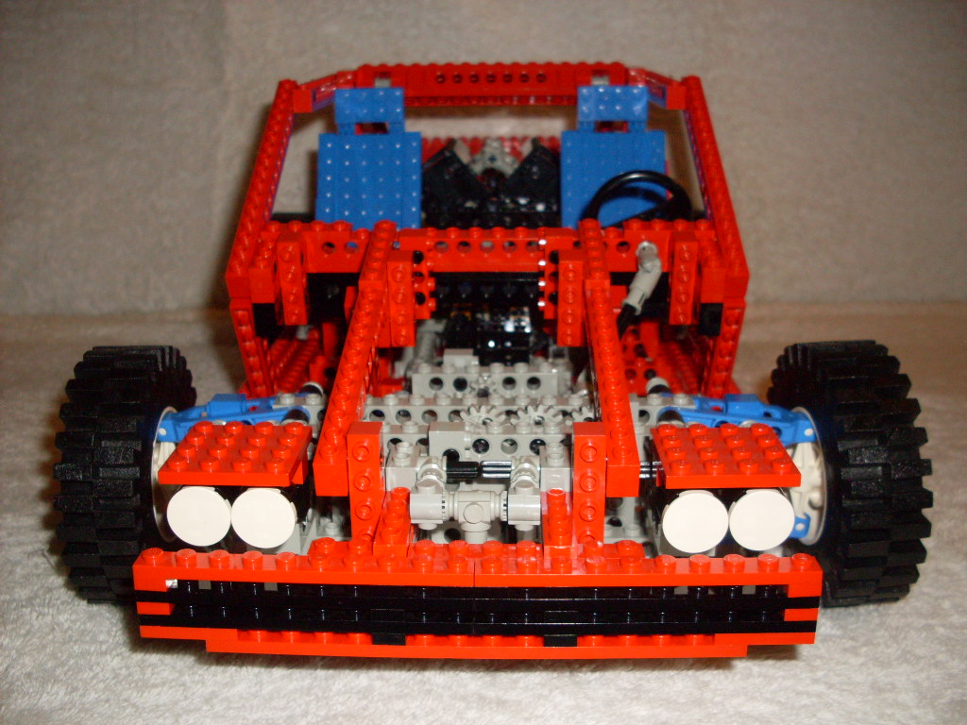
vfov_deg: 37.7
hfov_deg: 49.0
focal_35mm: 38
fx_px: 1062
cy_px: 362
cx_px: 484
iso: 100
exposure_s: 1/45
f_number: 2.8
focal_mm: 6.3
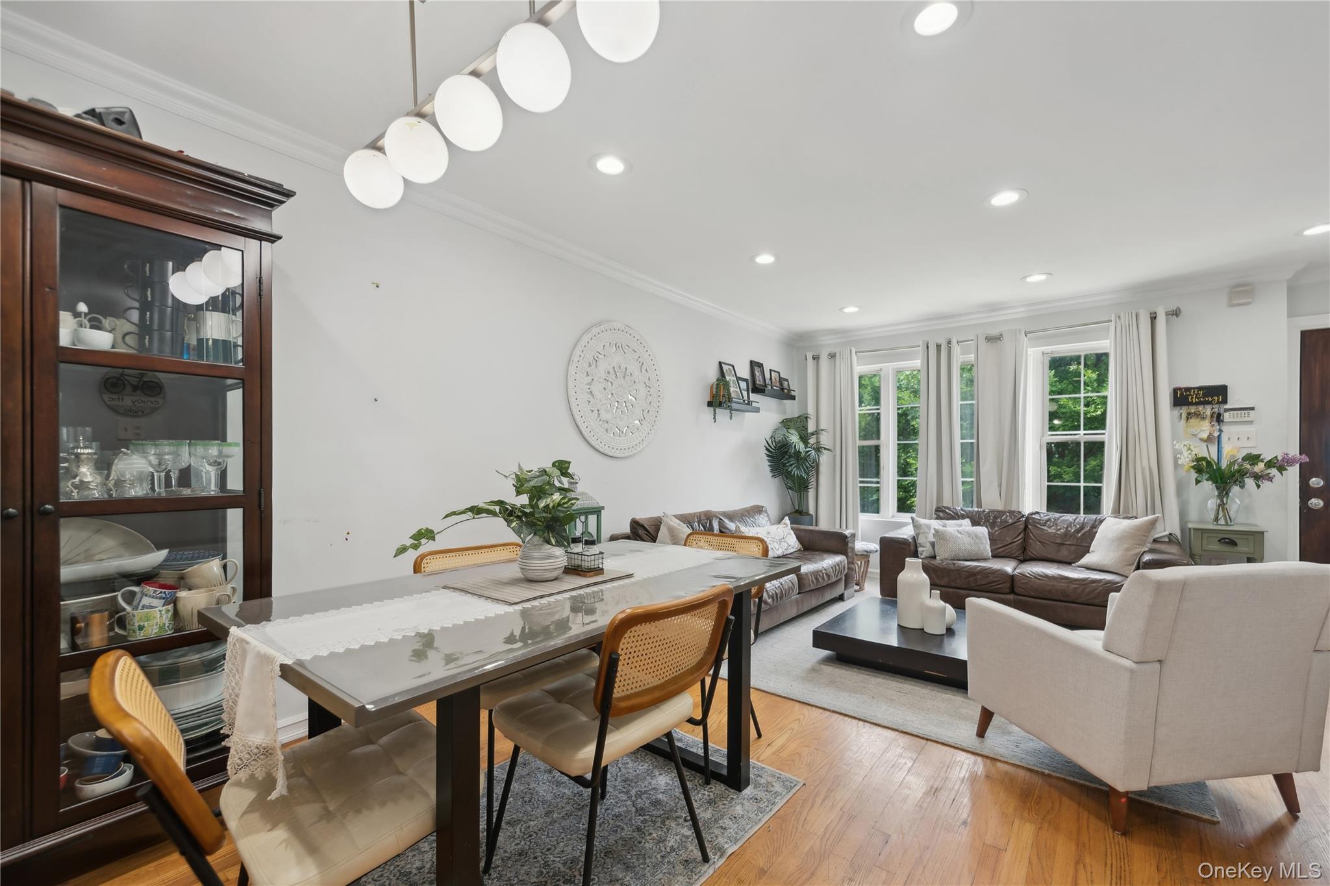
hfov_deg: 104.3
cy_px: 443
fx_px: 517
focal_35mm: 14
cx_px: 665
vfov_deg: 81.2
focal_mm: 14
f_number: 11
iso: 100
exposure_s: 1/8
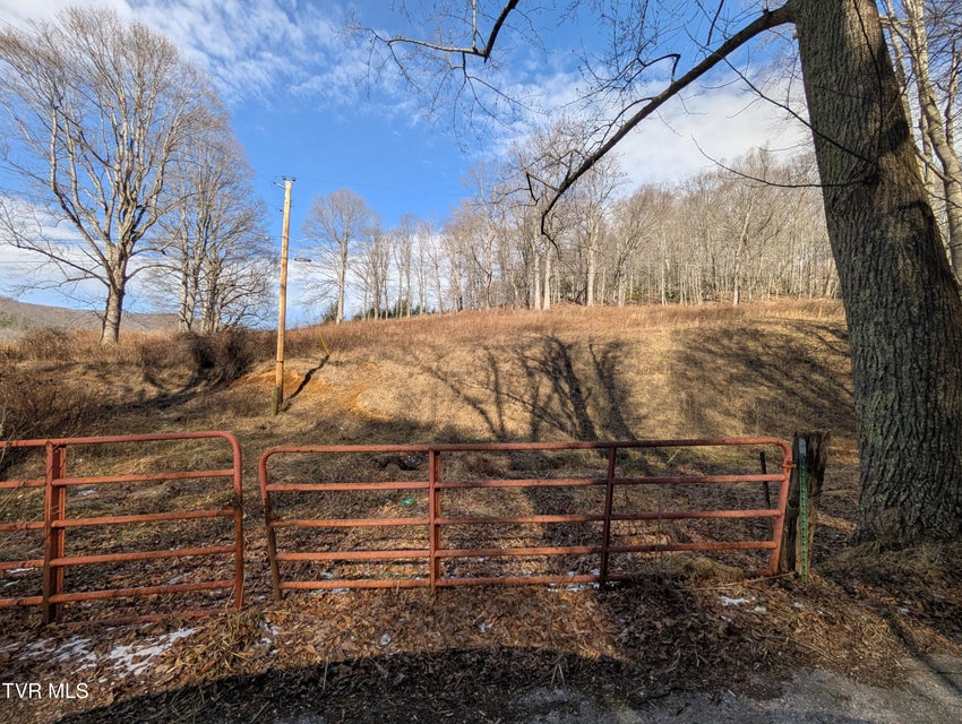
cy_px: 362
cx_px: 481
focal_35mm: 12
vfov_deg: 94.6
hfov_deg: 110.5
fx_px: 334
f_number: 1.7
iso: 55
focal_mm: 2.02
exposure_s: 1/2020
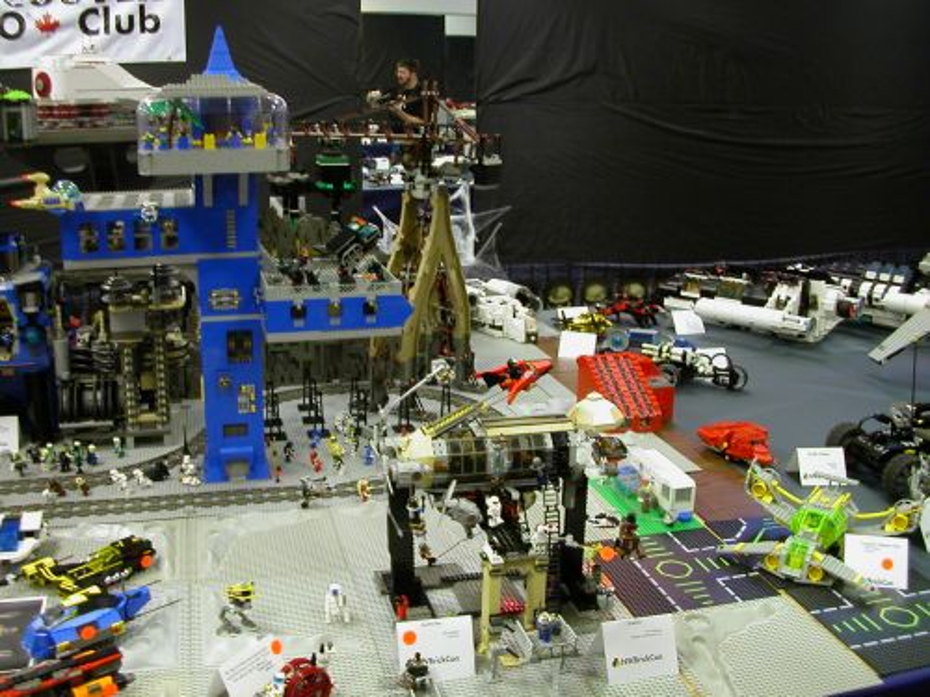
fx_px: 994
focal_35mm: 37
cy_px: 348
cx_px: 465
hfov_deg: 50.1
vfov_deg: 38.7
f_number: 2.7
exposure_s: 1/8.8
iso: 100
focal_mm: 5.6
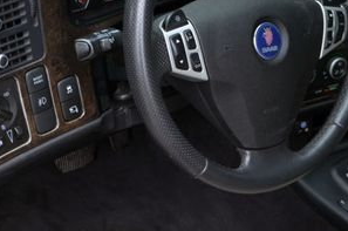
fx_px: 685
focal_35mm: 71
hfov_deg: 28.4
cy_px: 226
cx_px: 144
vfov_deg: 18.7
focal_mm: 22
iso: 400
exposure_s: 1/125
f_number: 5.6
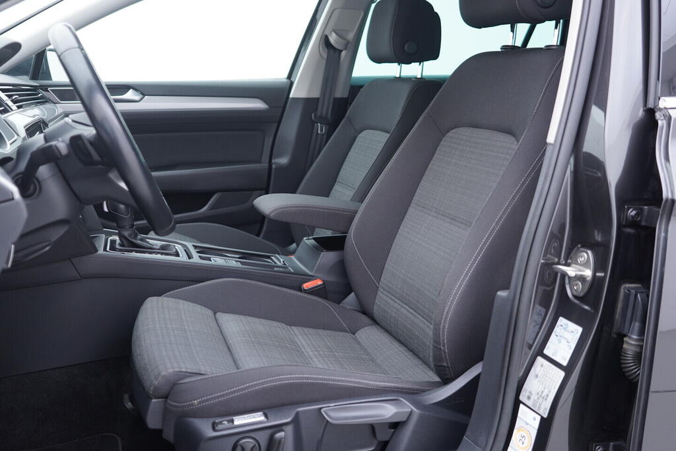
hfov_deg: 53.1
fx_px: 676
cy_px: 226
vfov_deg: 36.9
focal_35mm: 36
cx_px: 338
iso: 250
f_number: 2.8
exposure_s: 1/40
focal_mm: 24
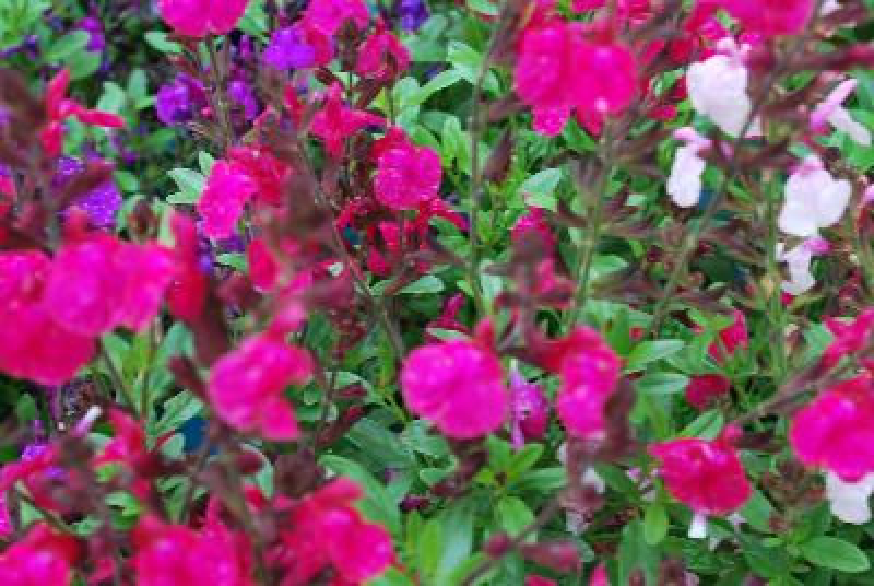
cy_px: 293
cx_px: 437
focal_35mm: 63
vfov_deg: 21.6
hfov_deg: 31.8
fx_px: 1532
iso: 140
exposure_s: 1/60
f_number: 8
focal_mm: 42
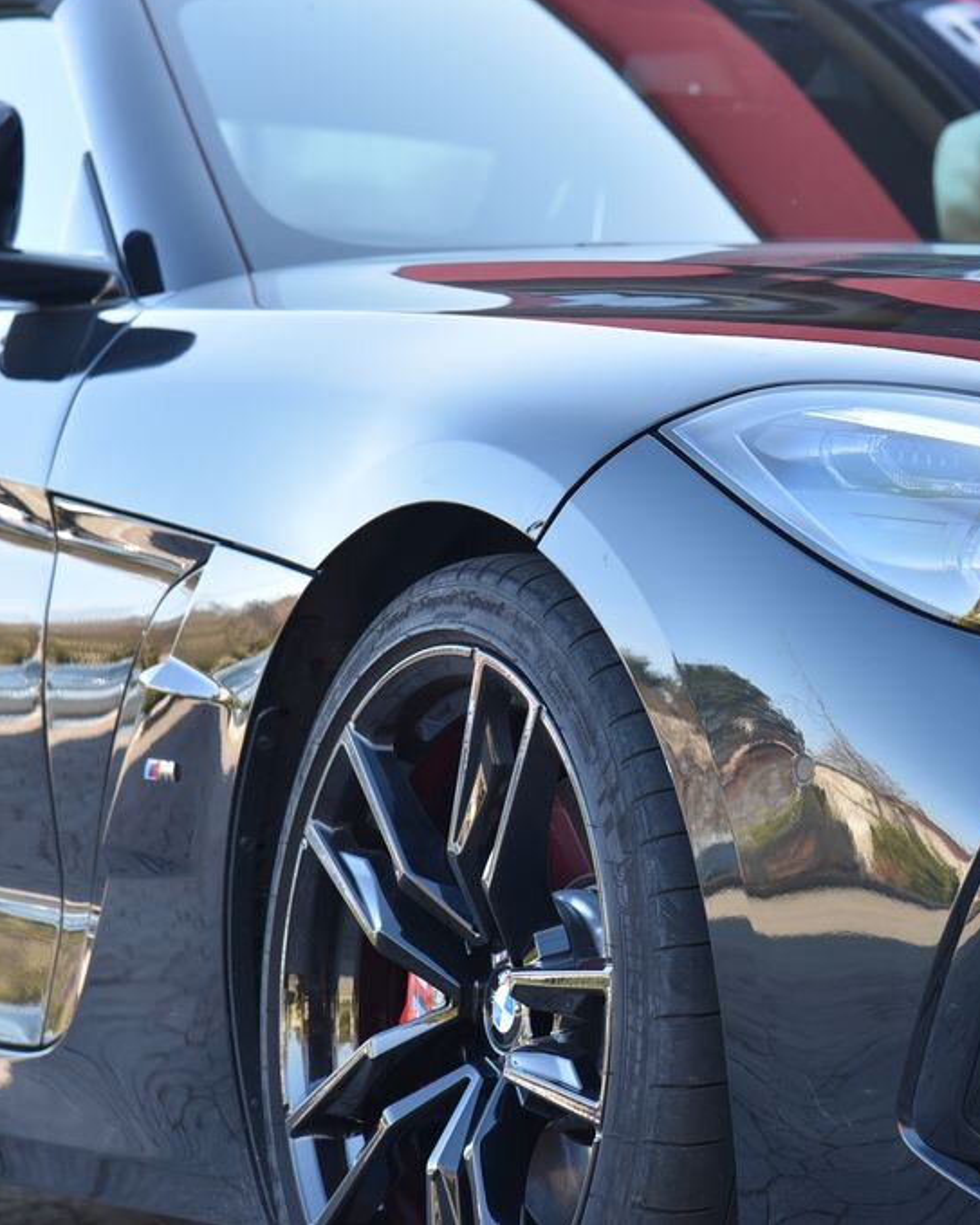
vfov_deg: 11.4
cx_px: 805
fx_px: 6165
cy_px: 610
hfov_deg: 9.1
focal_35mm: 170
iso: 500
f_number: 5.6
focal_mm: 120
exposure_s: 1/125
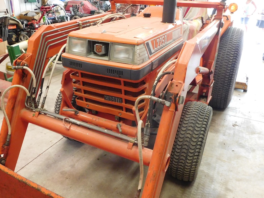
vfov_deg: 44.2
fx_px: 244
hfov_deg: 56.6
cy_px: 101
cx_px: 112
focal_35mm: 32
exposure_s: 1/13
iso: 400
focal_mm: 4
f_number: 3
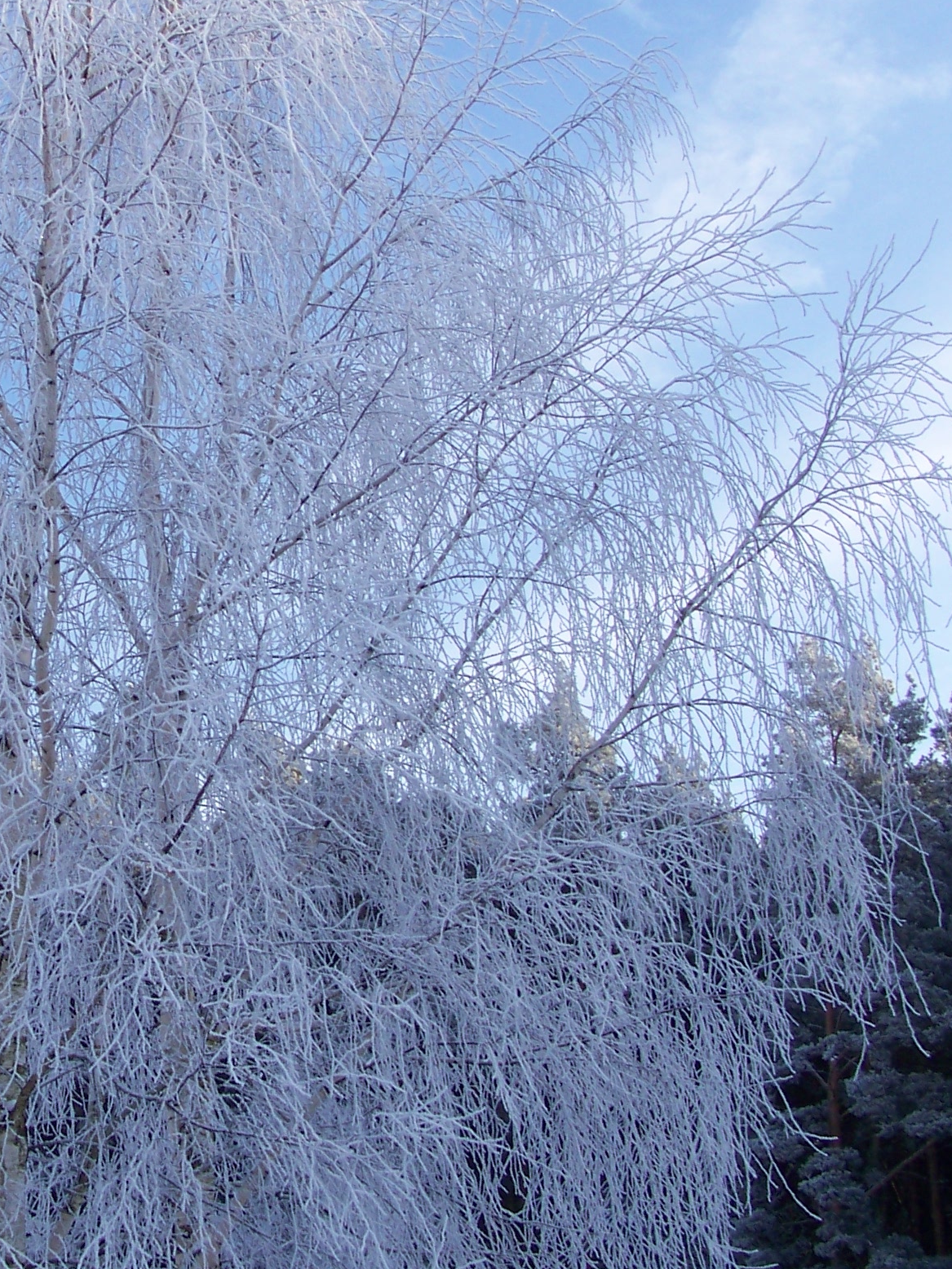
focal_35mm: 75
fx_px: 2750
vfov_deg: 25.9
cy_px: 512
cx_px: 48
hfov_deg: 19.2
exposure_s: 1/250
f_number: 4
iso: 64
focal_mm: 6.3
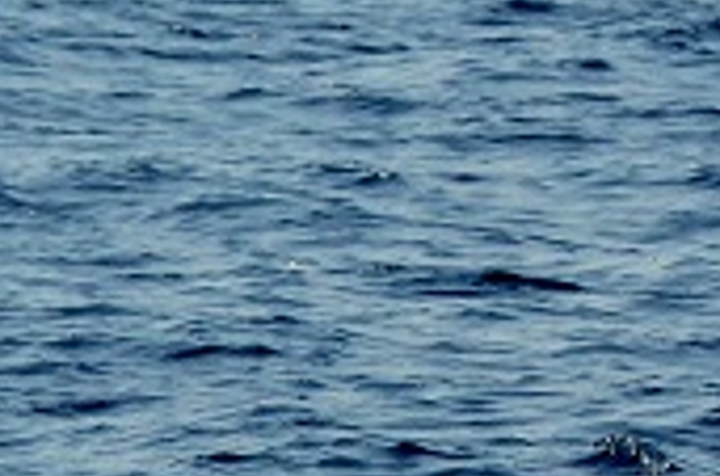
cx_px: 1960
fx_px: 12226
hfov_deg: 3.3
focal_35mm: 613
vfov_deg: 2.2
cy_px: -61
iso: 400
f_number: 5.6
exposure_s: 1/2500
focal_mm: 70
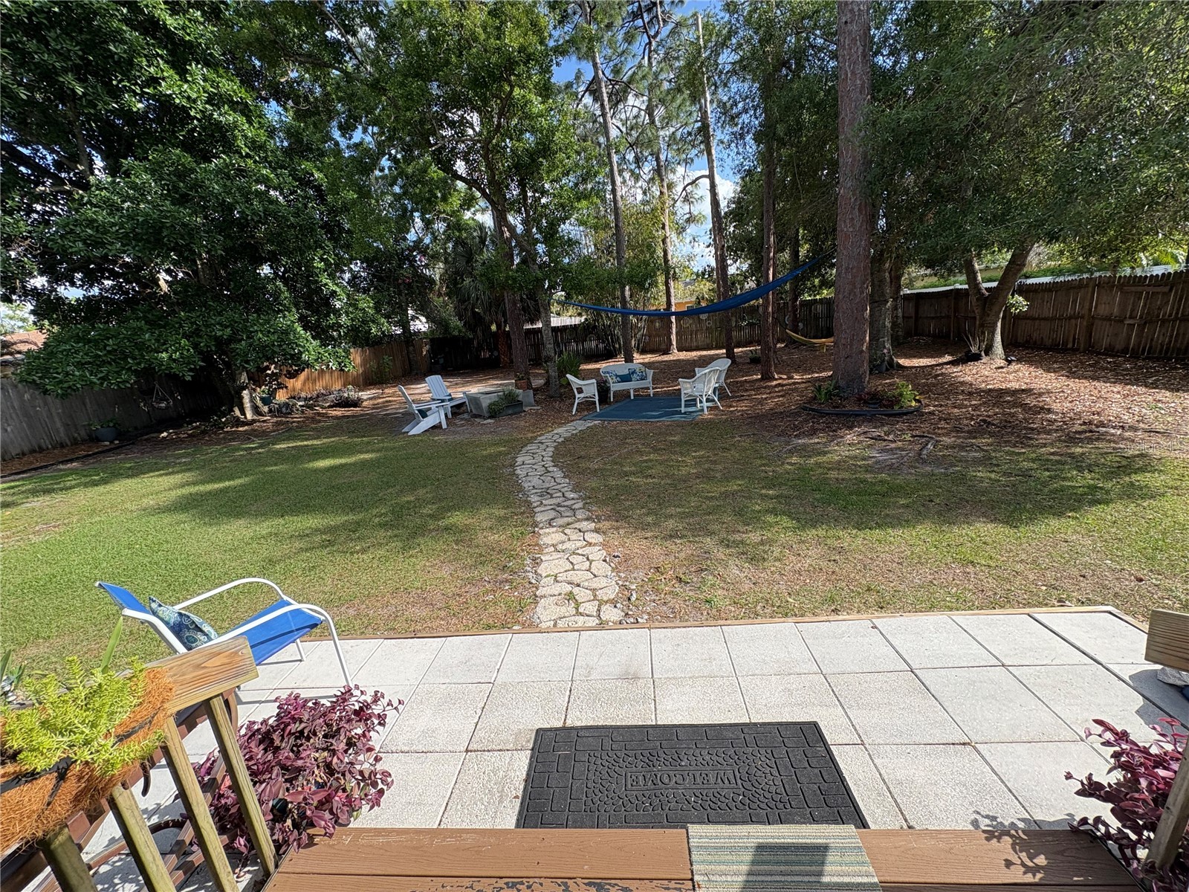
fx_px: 481
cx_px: 594
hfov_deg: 102.1
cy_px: 446
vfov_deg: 85.7
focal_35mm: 14
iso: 50
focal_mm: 2.22
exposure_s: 1/548
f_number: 2.2
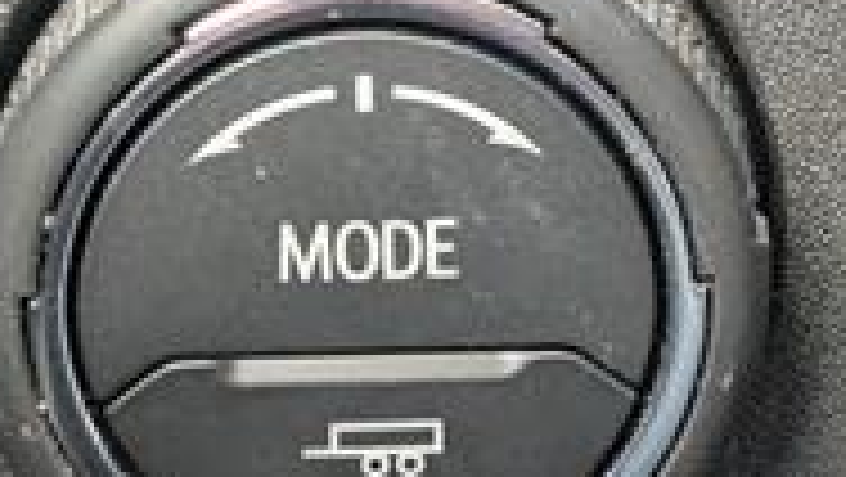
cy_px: 4
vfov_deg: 6.7
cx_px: 936
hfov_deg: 11.6
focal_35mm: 182
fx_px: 4085
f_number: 1.68
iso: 752
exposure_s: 1/286
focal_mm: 6.9
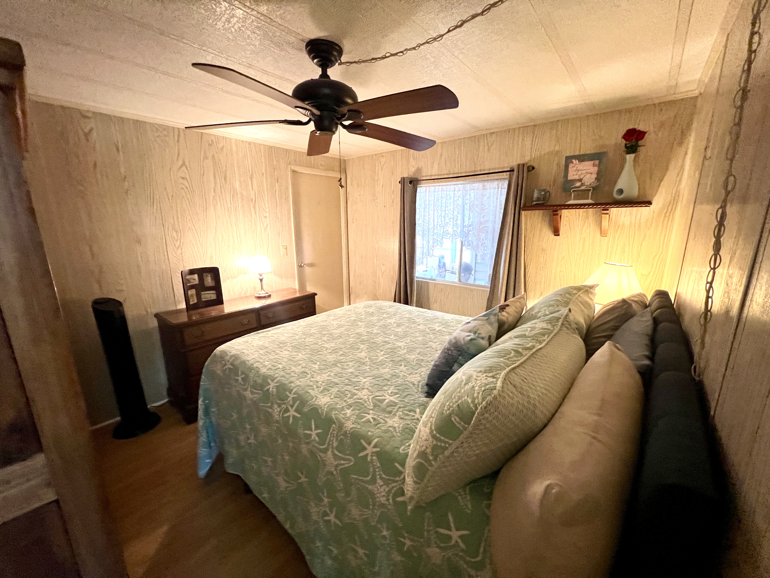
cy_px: 289
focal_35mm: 13
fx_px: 289
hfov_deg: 106.2
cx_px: 385
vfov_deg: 89.9
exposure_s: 1/60
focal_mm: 1.57
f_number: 1.8
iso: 500
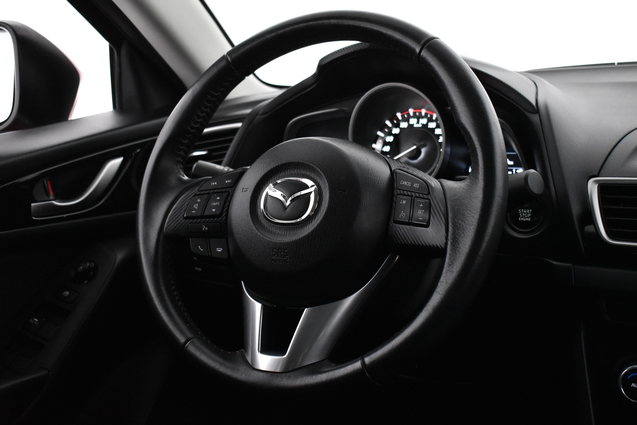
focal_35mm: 48
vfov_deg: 28.4
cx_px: 314
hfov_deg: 41.5
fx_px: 841
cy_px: 215
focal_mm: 31
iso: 3200
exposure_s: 1/60
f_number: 4.2
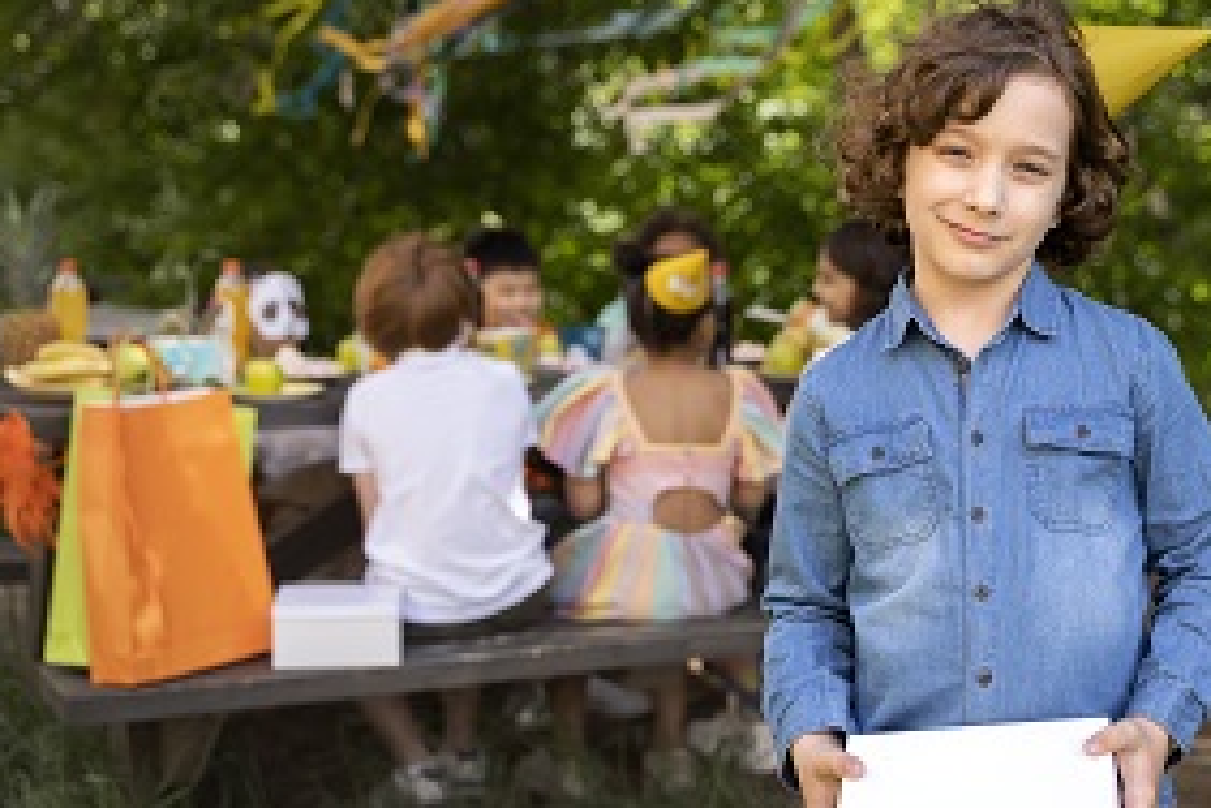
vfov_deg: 20.0
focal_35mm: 68
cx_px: 721
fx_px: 2287
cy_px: 391
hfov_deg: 29.6
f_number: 3.2
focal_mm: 48
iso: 500
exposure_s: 1/800
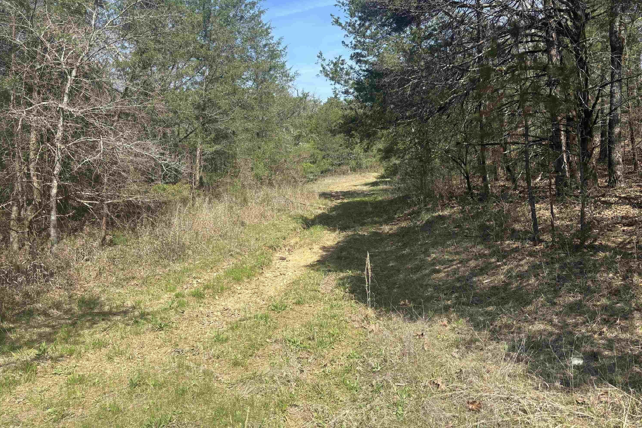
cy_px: 200
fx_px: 499
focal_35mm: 28
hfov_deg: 65.5
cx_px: 327
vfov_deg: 46.4
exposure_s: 1/1667
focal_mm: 5.96
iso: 50
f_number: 1.6
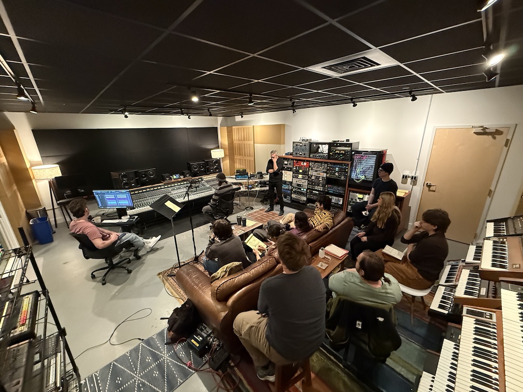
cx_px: 262
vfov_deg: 85.7
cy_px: 196
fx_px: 212
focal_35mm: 14
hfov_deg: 102.1
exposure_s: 1/60
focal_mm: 2.22
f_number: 2.2
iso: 800
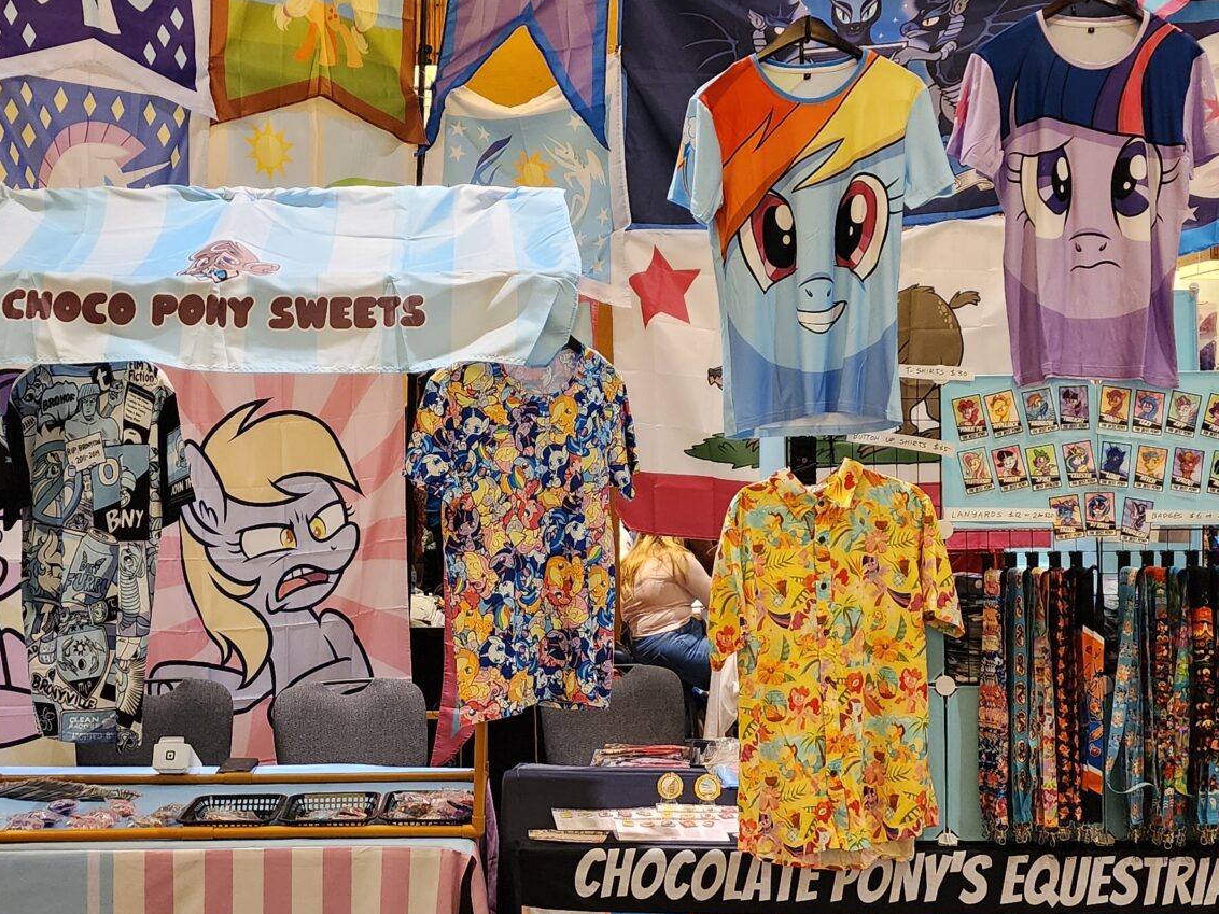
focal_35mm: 52
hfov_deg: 36.7
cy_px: 422
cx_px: 512
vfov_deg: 28.0
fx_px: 1831
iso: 320
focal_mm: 6.4
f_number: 1.8
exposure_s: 1/120
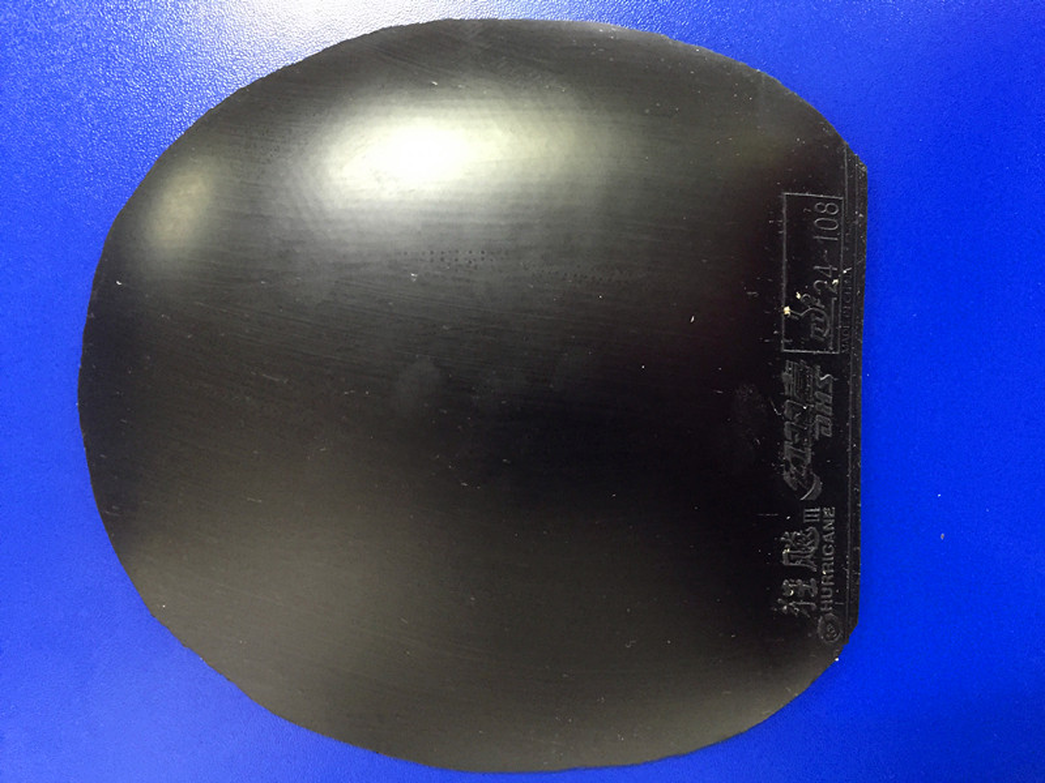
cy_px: 392
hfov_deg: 61.7
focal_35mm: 29
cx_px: 522
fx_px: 875
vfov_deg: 48.2
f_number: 2.2
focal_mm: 4.15
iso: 320
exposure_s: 1/15
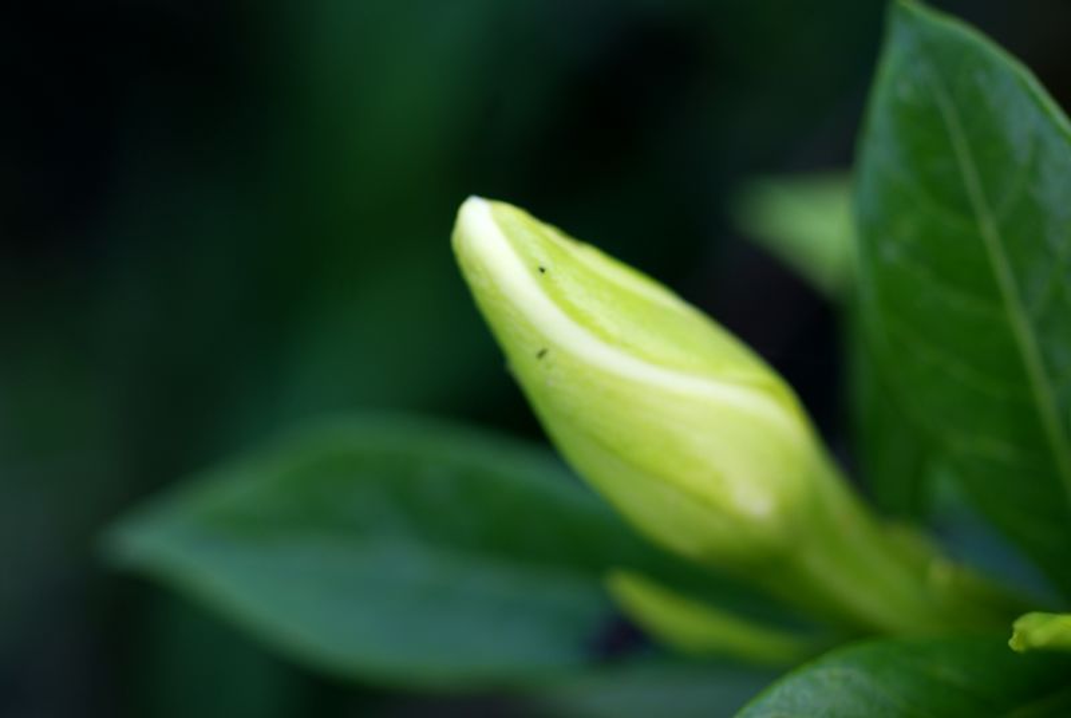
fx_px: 2235
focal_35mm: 75
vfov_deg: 18.2
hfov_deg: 27.0
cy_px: 359
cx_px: 536
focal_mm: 50
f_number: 3.5
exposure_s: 1/100
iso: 100
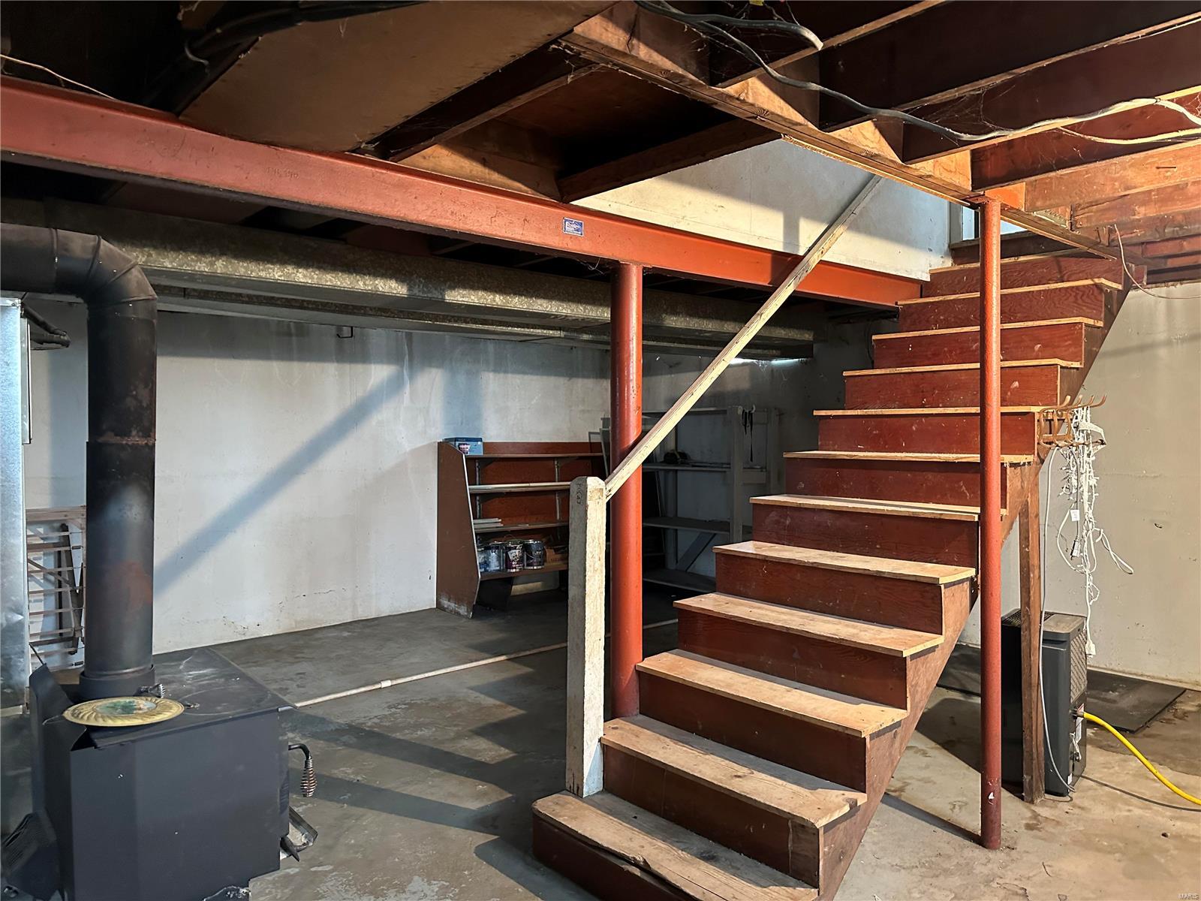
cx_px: 600
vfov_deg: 56.8
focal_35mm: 24
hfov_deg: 71.6
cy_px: 450
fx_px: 833
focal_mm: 6.86
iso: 640
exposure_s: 1/40
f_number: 1.78
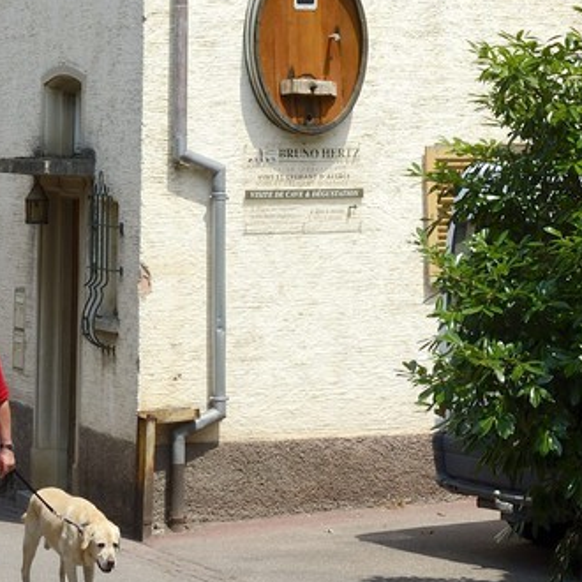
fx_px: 2663
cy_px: -649
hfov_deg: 12.5
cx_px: 199
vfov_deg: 11.1
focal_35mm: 140
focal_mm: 34
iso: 200
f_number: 11
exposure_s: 1/250
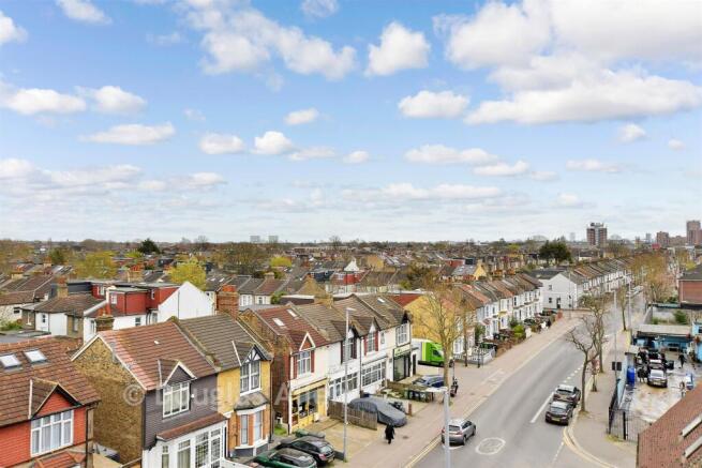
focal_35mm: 30
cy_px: 234
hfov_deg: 61.9
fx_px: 585
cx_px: 351
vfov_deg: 43.6
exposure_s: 1/250
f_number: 8
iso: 200
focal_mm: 20
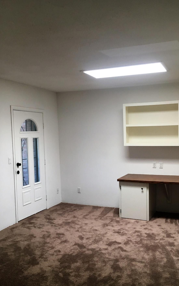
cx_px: 98
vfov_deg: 55.3
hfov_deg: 36.2
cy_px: 152
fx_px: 273
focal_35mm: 35
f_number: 2.2
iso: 100
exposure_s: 1/30
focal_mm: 4.15
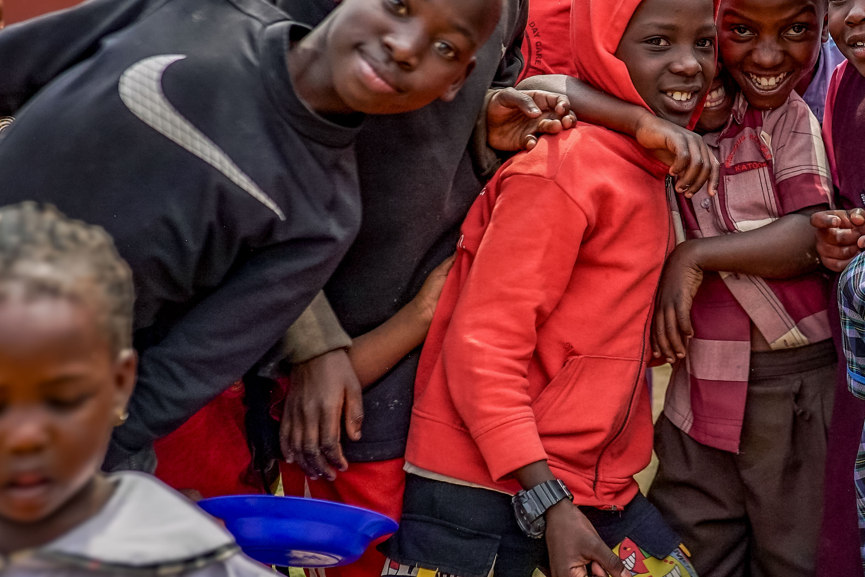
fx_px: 1466
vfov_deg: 22.0
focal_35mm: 61
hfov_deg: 31.6
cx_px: 747
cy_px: 112
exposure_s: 1/250
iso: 1250
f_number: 2.5
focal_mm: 35
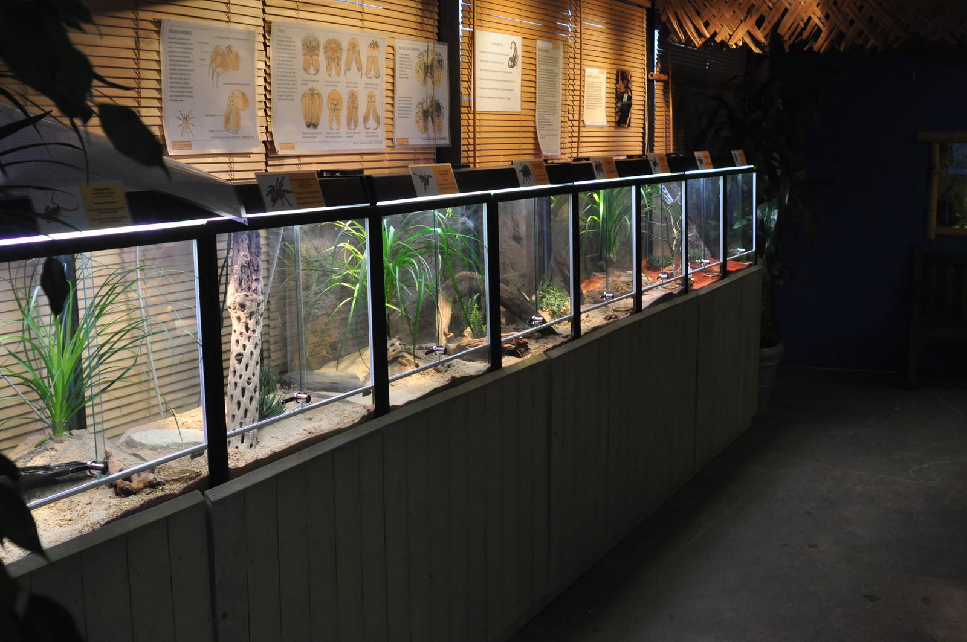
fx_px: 1127
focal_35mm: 42
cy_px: 321
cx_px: 484
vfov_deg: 31.8
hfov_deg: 46.4
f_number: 5.6
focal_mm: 28
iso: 1000
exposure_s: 1/60
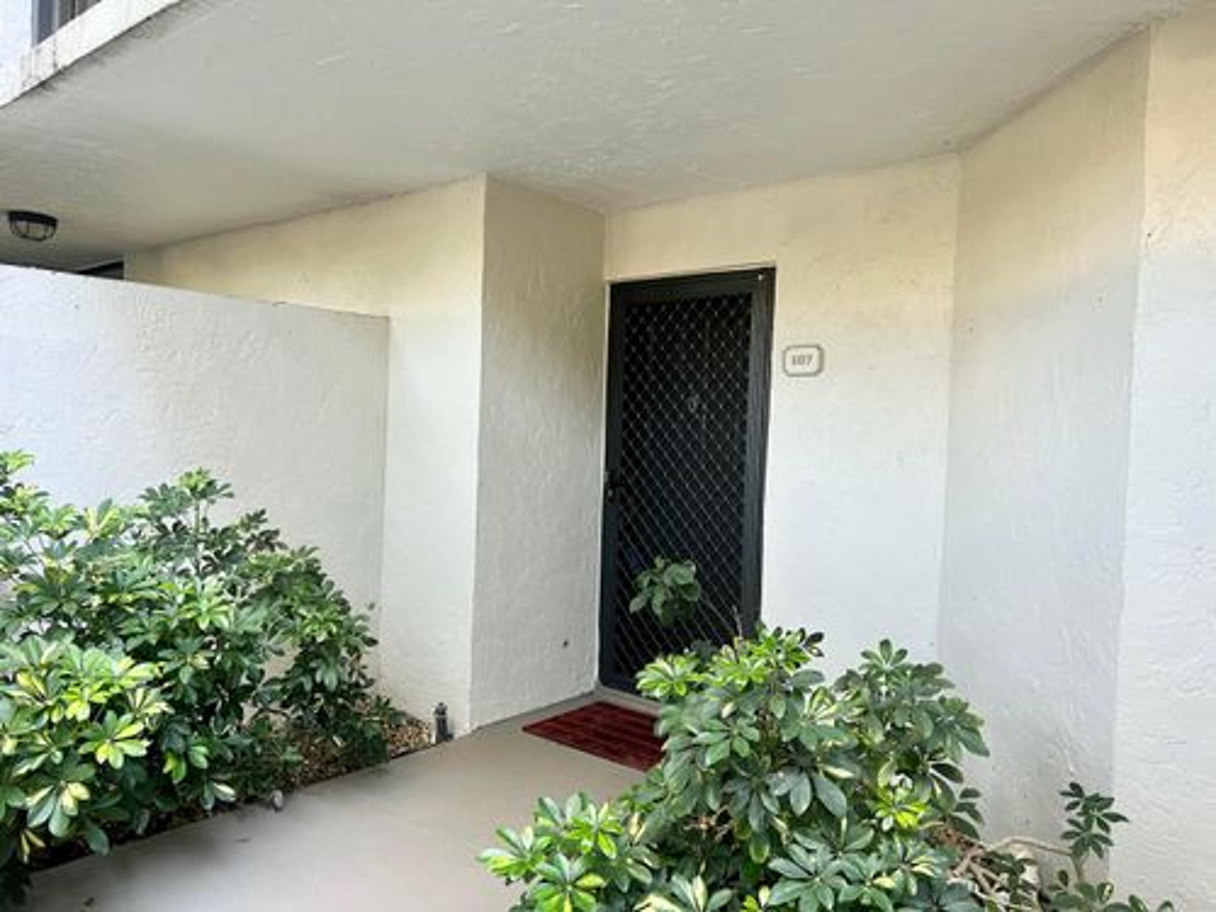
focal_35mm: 26
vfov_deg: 53.1
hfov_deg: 67.3
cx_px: 608
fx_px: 913
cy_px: 456
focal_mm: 5.7
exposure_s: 1/60
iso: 125
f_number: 1.5
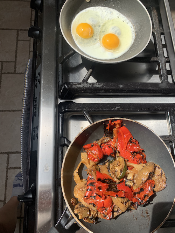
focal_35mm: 26
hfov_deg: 53.0
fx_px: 175
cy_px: 116
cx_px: 88
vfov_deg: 67.3
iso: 25
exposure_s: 1/257
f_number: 1.8
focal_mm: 4.25
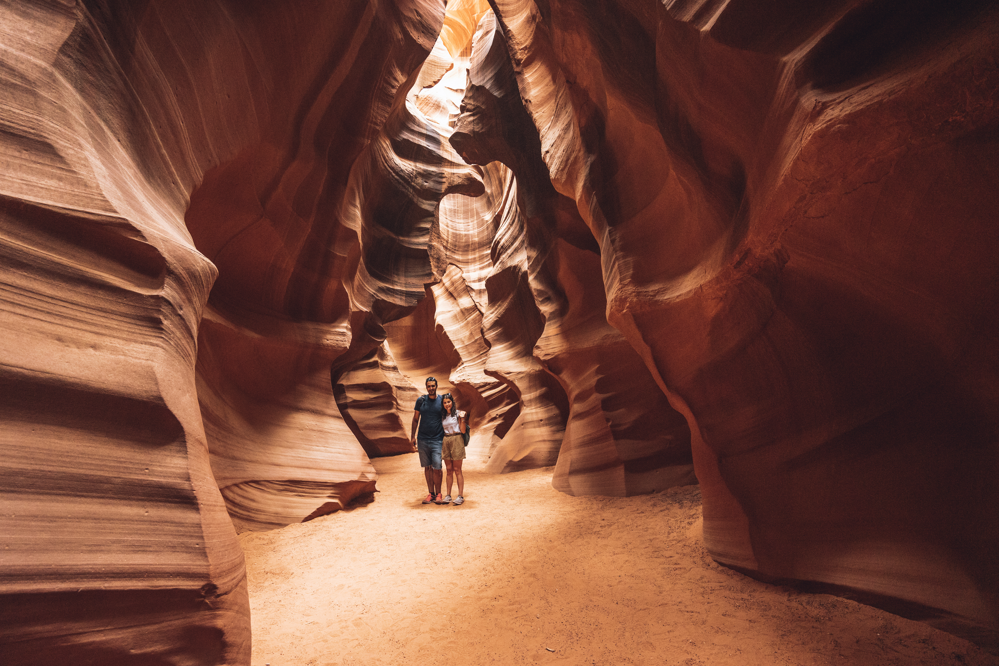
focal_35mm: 16
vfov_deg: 73.7
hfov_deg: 96.7
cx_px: 500
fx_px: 444
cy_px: 333
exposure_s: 1/60
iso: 3200
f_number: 5
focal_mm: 16
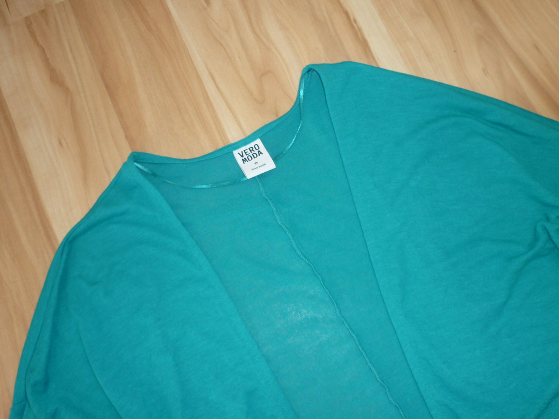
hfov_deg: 51.3
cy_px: 207
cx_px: 272
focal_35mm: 36
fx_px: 581
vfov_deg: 39.7
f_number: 2.8
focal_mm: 5.5
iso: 100
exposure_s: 1/30
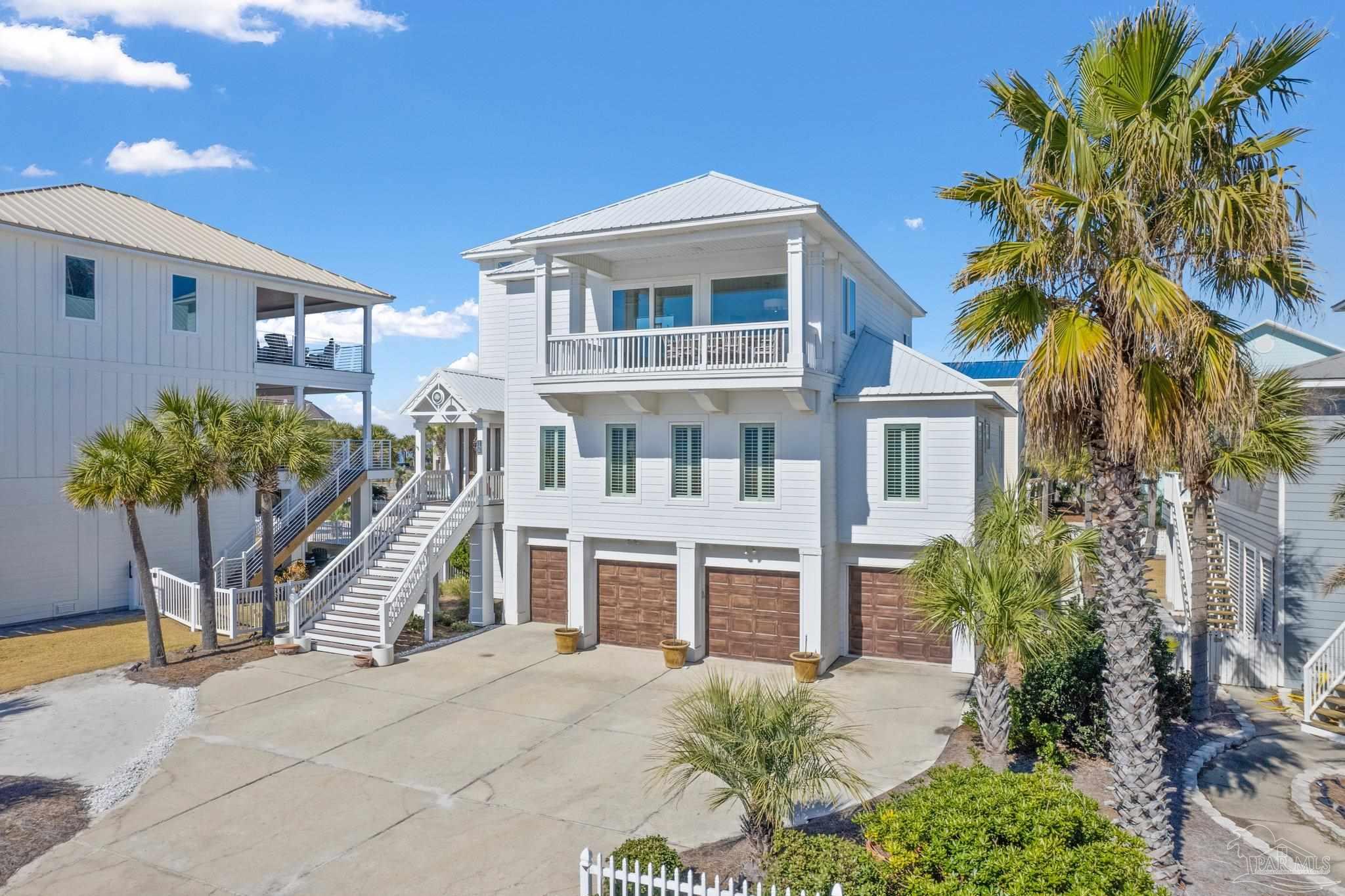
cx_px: 672
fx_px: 822
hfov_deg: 78.6
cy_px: 448
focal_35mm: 22
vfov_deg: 57.2
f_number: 2.8
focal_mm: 8.38
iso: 100
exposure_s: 1/1000
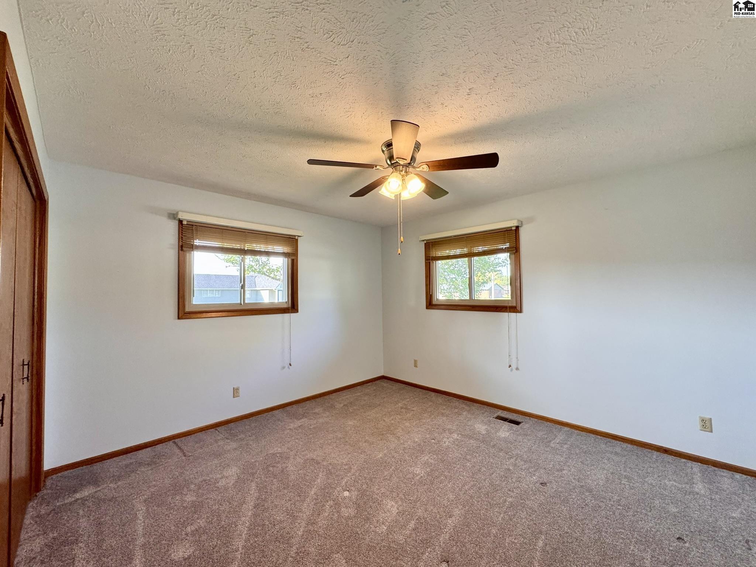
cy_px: 284
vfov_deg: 85.7
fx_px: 306
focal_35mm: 14
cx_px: 378
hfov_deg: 102.1
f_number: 2.2
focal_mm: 2.22
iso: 250
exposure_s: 1/120
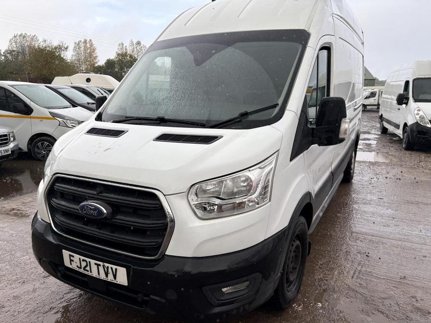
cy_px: 162
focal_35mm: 26
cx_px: 216
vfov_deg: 53.1
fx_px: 324
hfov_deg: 67.3
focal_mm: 5.96
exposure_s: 1/861
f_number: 1.6
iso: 50
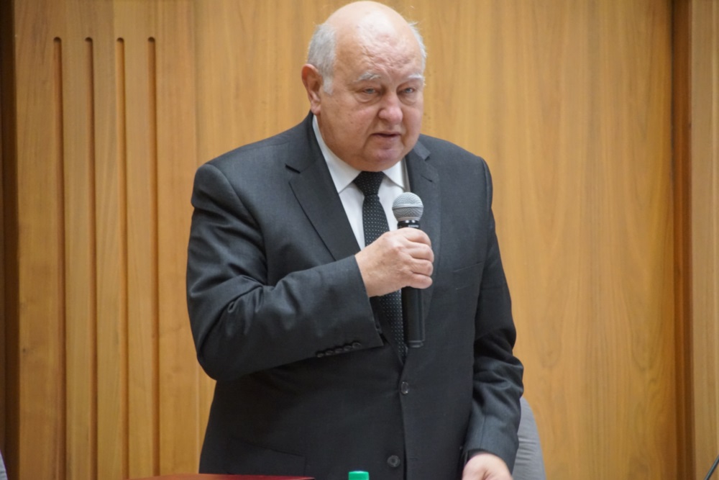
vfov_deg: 5.1
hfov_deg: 7.6
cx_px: 360
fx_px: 5393
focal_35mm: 270
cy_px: 240
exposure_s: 1/80
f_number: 6.3
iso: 3200
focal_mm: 180
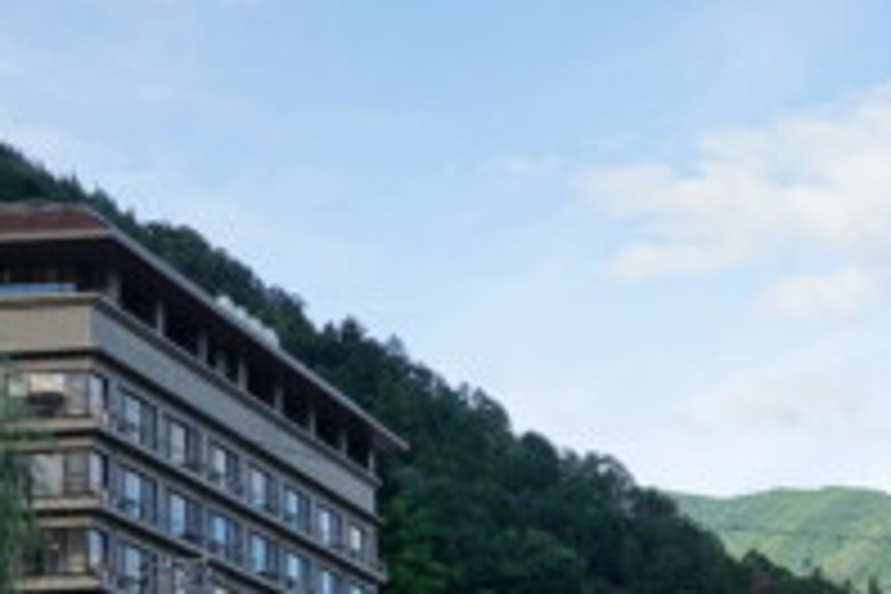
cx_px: 639
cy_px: 598
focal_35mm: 91
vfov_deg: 14.8
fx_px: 2252
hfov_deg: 22.2
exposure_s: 1/250
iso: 125
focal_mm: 14.69
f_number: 4
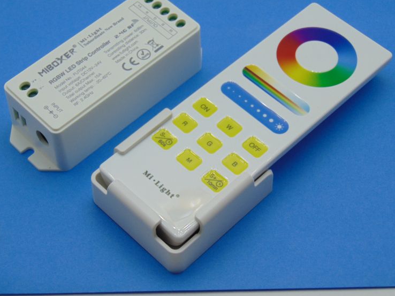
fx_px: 878
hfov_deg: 25.3
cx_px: 201
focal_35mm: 77
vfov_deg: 19.1
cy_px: 137
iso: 80
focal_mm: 12.8
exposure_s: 1/160
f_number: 3.7
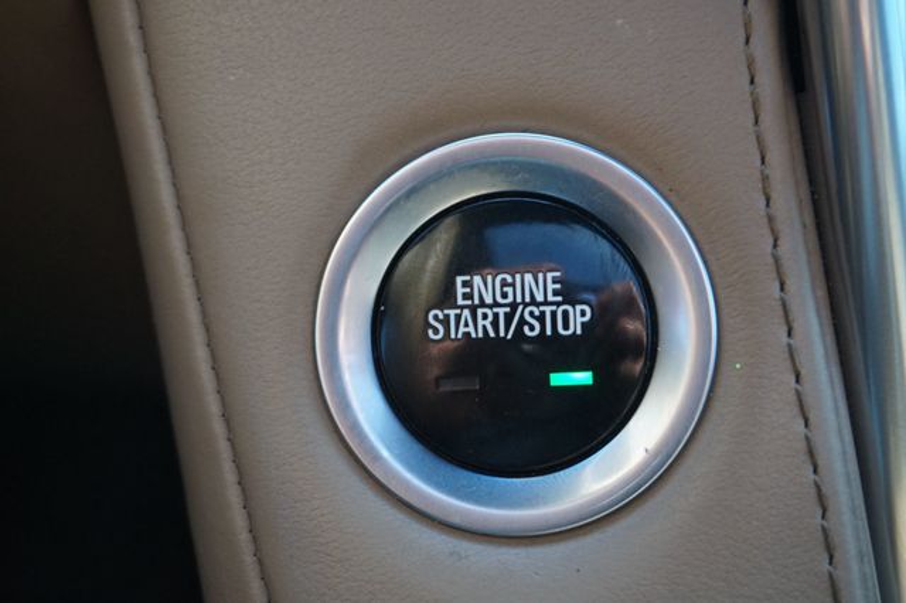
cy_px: 302
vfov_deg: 23.8
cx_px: 453
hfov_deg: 35.1
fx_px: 1434
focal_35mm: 57
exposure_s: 1/60
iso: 1000
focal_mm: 38
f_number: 5.6
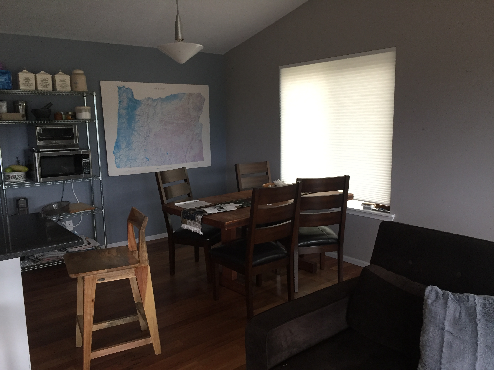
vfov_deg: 48.2
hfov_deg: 61.7
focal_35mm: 29
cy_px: 185
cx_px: 247
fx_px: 414
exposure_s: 1/30
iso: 125
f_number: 2.2
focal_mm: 4.15
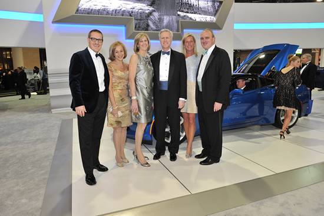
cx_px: 162
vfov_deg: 49.5
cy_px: 108
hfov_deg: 69.4
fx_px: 234
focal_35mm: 26
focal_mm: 26
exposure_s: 1/160
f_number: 5.6
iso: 1600
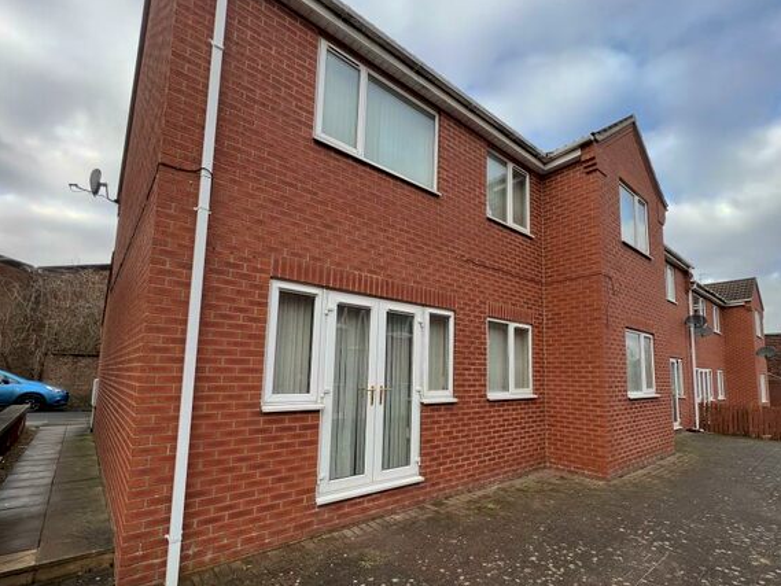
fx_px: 361
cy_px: 333
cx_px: 432
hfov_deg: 94.1
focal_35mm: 16
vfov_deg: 77.7
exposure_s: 1/239
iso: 32
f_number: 1.8
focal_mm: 1.57
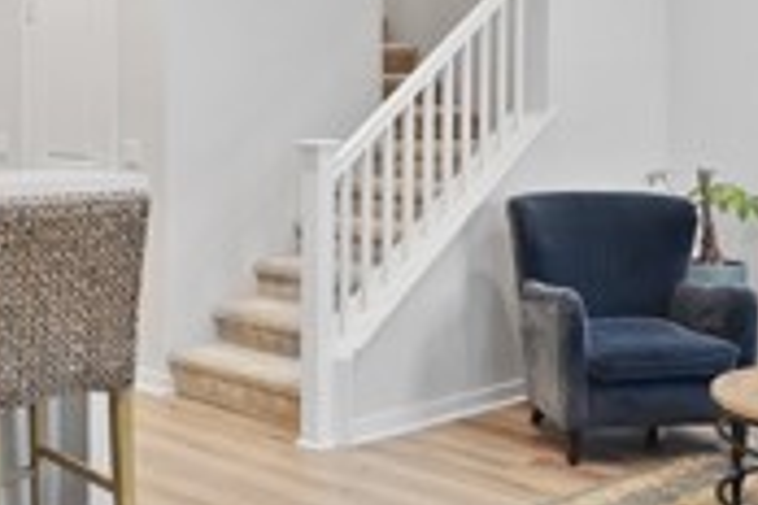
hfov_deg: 33.7
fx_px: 1242
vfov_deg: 22.8
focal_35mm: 59
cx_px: 257
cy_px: 128
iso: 1250
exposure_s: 1/15
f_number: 5.6
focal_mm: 16
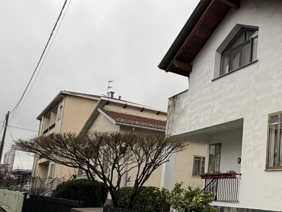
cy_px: 150
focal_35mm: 38
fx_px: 310
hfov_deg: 38.1
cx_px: 329
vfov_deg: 37.1
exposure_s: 1/161
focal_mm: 2.22
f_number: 2.2
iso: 40
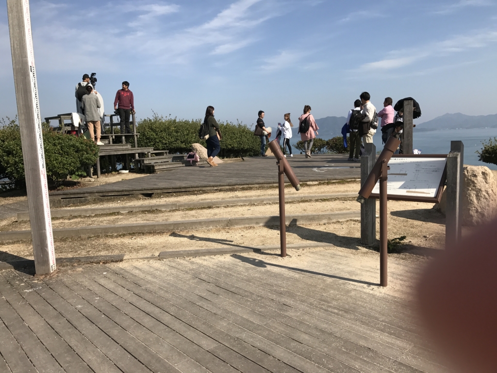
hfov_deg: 63.4
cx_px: 248
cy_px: 186
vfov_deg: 49.7
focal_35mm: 28
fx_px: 402
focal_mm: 3.99
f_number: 1.8
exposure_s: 1/2660
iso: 20
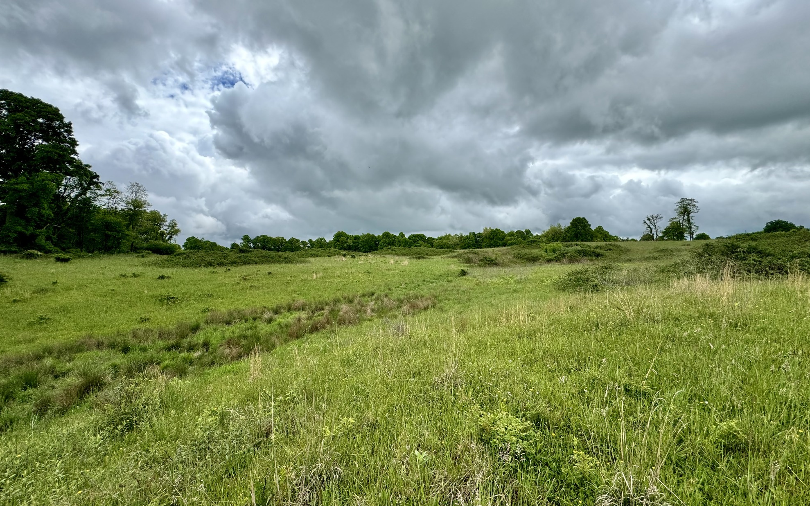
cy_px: 248
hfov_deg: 101.5
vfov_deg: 74.8
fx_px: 331
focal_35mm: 15
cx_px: 406
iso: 50
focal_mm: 2.22
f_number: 2.2
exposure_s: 1/2415
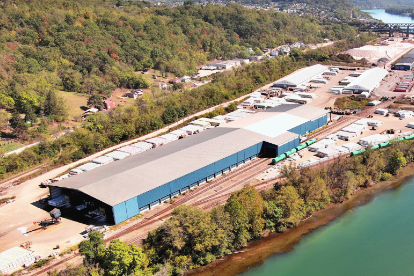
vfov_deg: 31.8
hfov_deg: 45.2
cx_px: 299
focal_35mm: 42
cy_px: 164
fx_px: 483
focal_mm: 10.6
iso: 100
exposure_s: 1/2227
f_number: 2.8
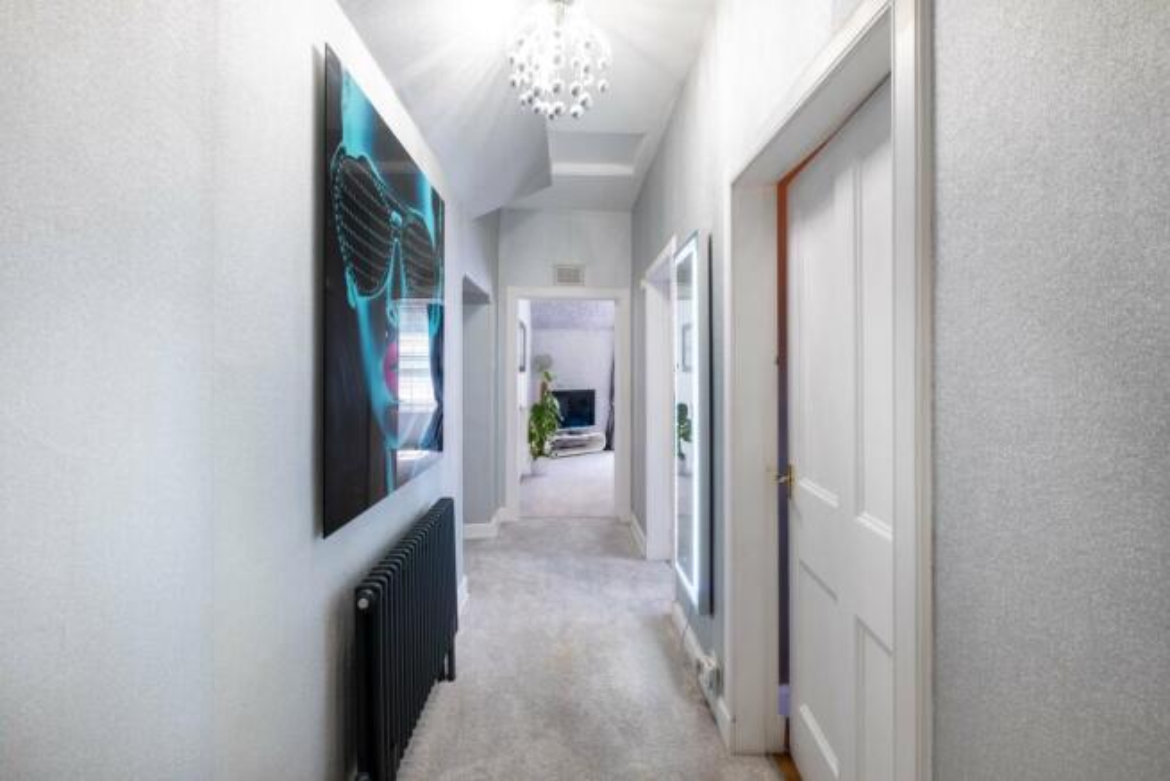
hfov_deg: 100.4
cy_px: 390
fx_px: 488
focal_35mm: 15
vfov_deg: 77.4
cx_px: 585
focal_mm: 10
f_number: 6.4
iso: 200
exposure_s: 1/8
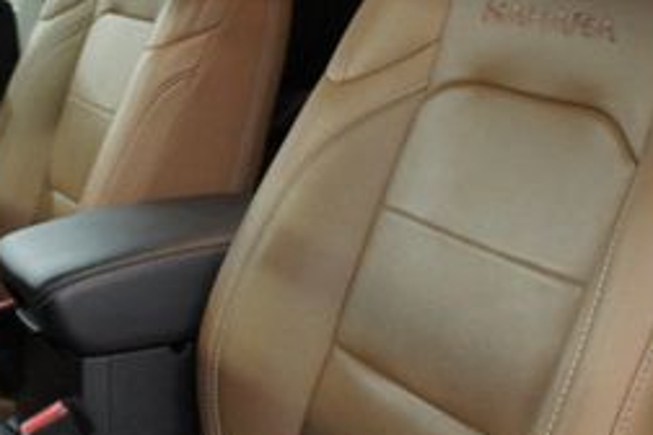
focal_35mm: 72
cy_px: 114
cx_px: 137
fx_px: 1311
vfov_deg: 18.7
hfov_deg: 27.5
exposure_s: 1/60
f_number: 3.5
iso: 1600
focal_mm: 19
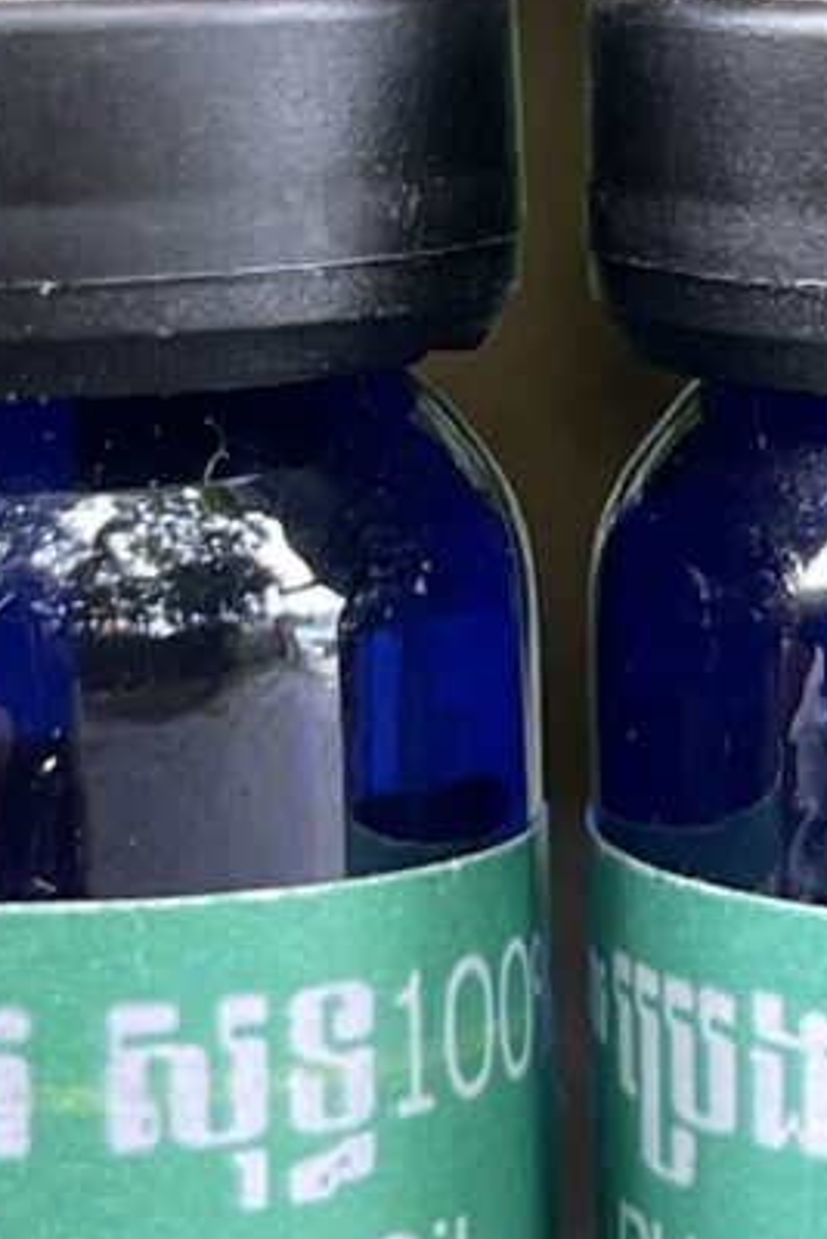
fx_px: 5956
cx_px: 254
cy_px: -220
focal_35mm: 173
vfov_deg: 11.6
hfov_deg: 7.9
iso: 125
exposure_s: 1/80
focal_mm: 5.1
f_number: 1.6
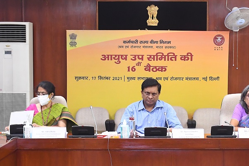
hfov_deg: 48.1
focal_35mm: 40
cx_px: 152
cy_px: 108
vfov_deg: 33.2
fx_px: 277
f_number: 4
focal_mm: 20
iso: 1600
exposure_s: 1/100
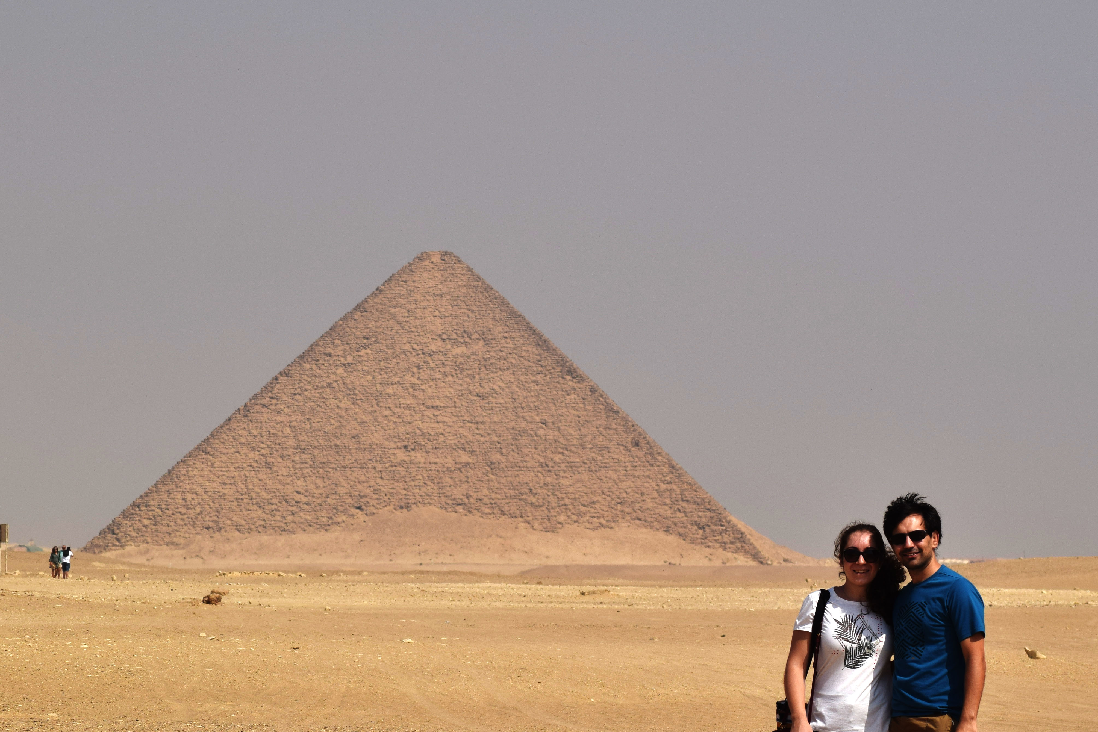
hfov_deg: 10.0
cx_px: 610
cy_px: 511
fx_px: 6283
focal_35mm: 206
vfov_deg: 6.7
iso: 100
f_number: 16
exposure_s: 1/640
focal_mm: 92
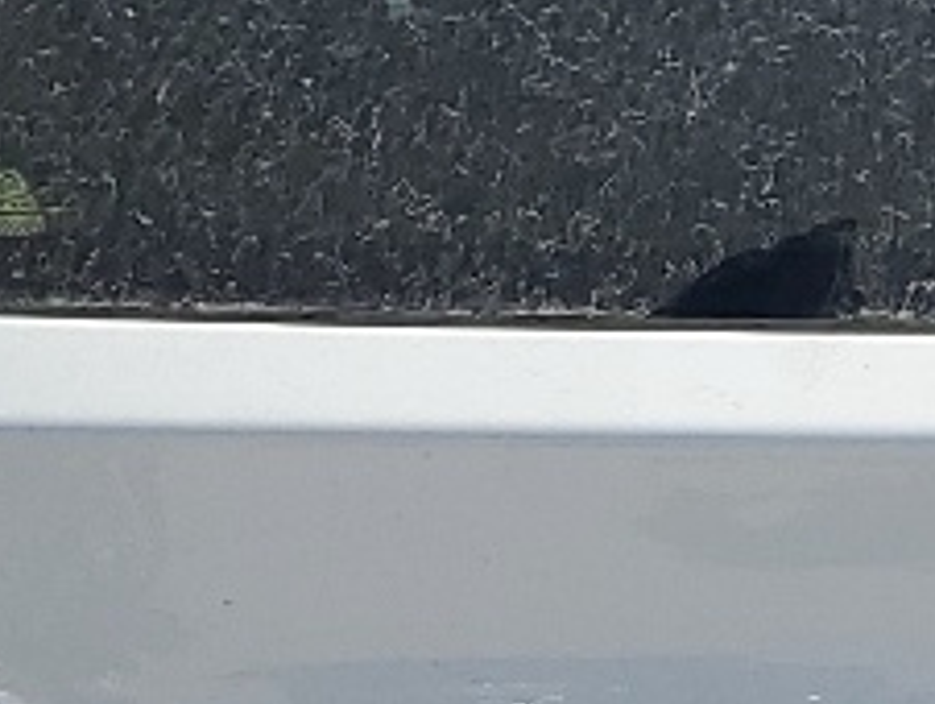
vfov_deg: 8.0
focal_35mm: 184
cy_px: 973
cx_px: 1498
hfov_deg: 10.3
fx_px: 4975
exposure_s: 1/3333
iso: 50
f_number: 1.5
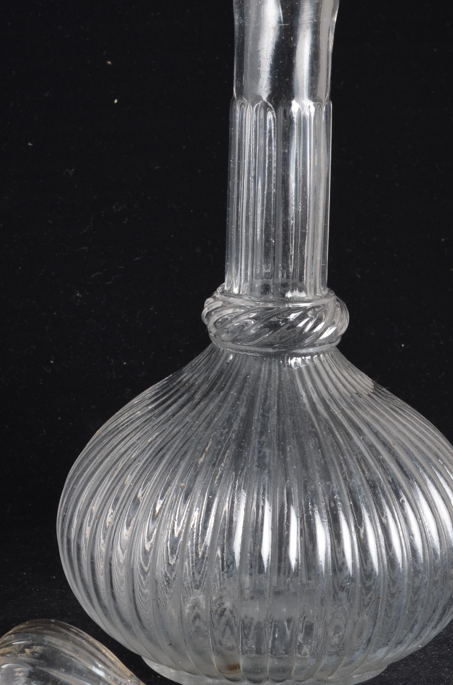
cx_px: 236
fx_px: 1934
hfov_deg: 13.4
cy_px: 312
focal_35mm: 102
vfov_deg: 20.1
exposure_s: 1/125
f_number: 11
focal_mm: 50
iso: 100
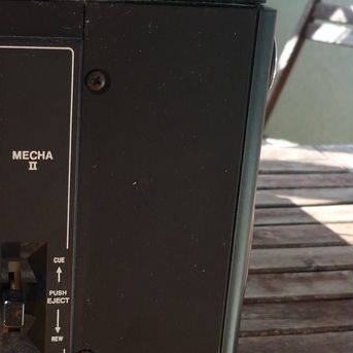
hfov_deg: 25.2
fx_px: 785
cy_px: 243
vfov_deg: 25.2
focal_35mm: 68
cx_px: 116
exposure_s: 1/250
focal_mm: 5.5
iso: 100
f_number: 2.8
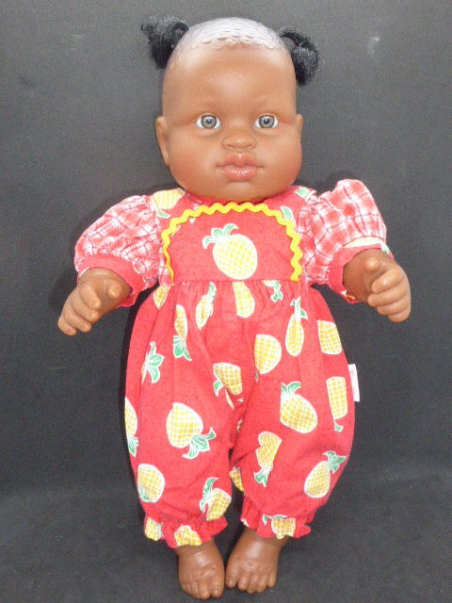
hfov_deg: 45.4
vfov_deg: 58.4
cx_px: 226
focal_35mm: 31
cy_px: 302
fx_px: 540
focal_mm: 5.4
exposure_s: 1/60
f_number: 3.6
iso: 500
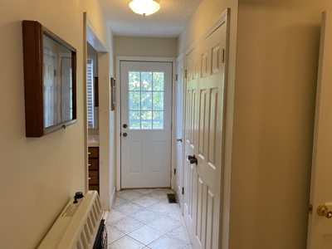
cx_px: 166
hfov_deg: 67.3
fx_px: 249
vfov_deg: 53.1
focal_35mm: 26
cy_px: 124
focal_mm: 4.25
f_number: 1.8
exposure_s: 1/60
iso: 80
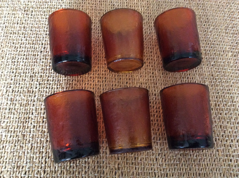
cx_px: 120
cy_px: 89
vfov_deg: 44.1
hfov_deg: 56.9
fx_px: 221
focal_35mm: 32
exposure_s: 1/17
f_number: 2.4
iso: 320
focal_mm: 3.3
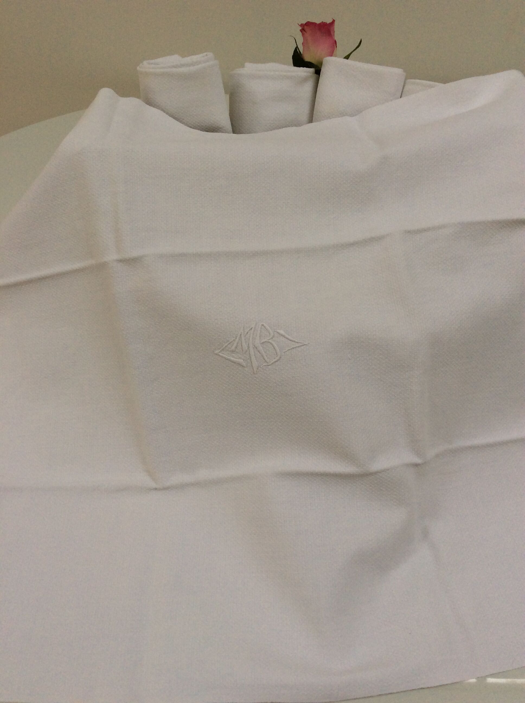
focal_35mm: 32
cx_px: 262
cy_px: 352
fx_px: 649
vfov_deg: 56.9
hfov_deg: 44.1
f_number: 2.4
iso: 50
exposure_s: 1/25
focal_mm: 3.3
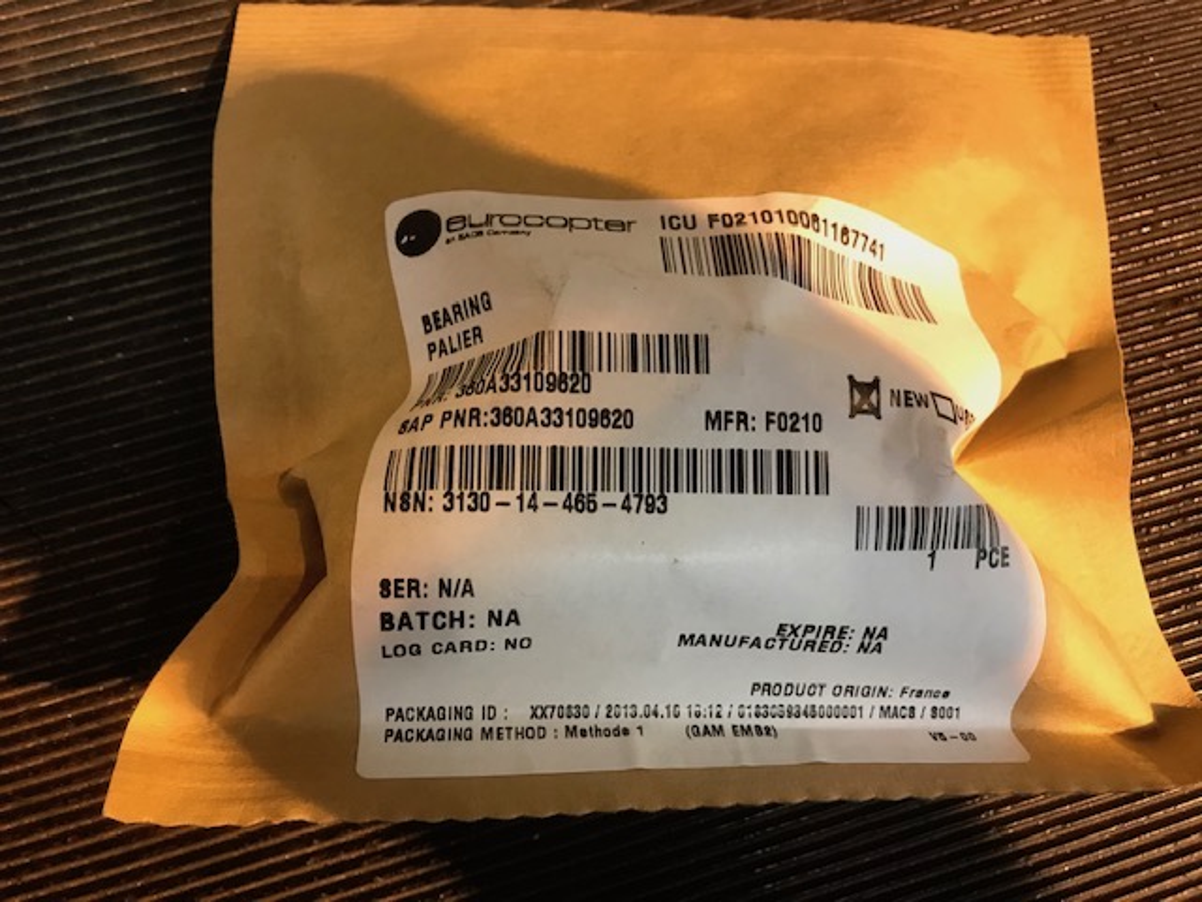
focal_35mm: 28
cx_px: 601
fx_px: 972
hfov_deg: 63.4
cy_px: 451
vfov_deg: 49.7
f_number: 1.8
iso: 64
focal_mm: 3.99
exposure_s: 1/17
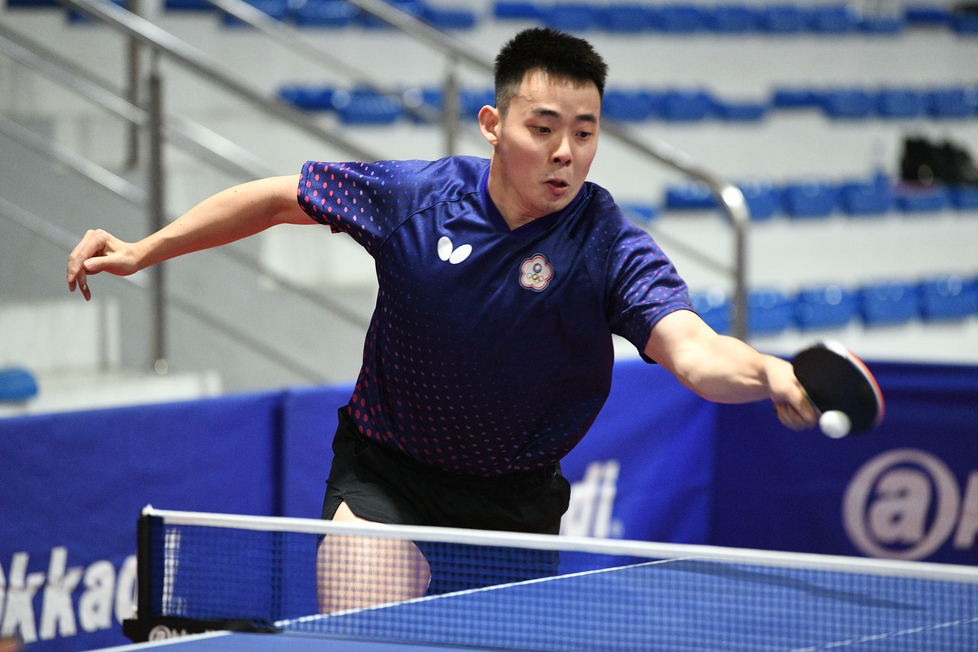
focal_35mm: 190
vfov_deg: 7.2
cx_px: 489
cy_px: 326
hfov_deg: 10.8
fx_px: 5161
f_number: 3.5
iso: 8000
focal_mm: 190
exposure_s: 1/500
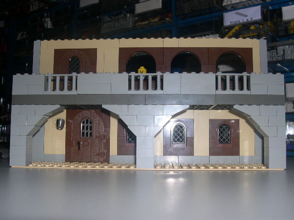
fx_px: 323
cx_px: 147
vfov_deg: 37.7
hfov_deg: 49.0
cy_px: 110
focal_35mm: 38
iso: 100
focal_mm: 8
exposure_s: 1/60
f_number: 7.6
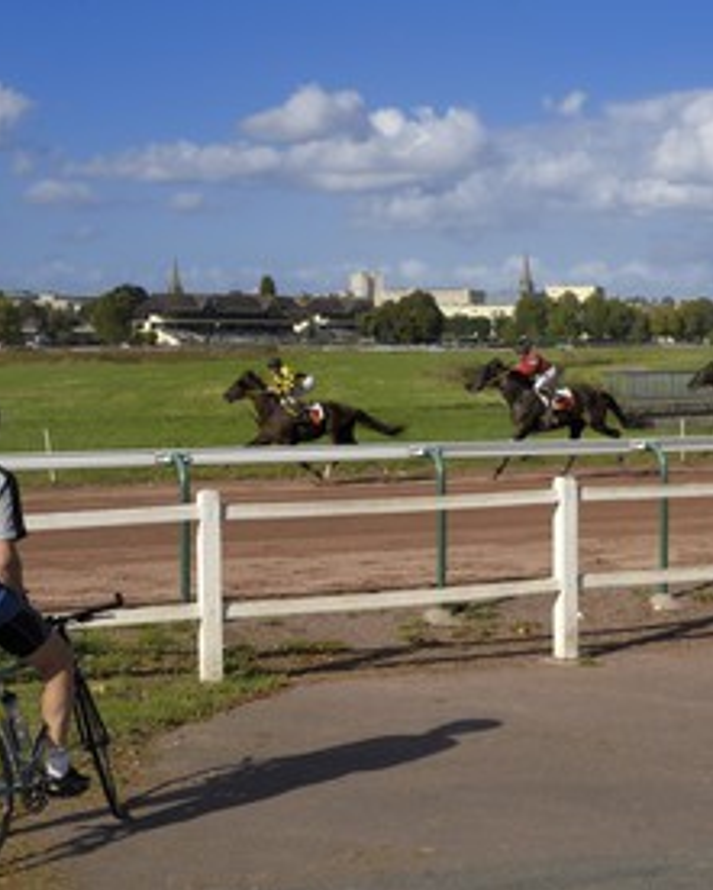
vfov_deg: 31.4
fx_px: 1582
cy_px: 448
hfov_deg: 25.2
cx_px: 519
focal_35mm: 60
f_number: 6
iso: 100
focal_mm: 28
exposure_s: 1/640
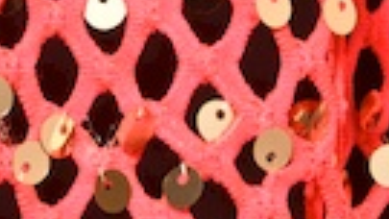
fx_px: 6833
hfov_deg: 3.3
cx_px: 75
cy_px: -199
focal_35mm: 662
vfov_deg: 1.8
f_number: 10
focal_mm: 95
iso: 400
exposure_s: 1/800
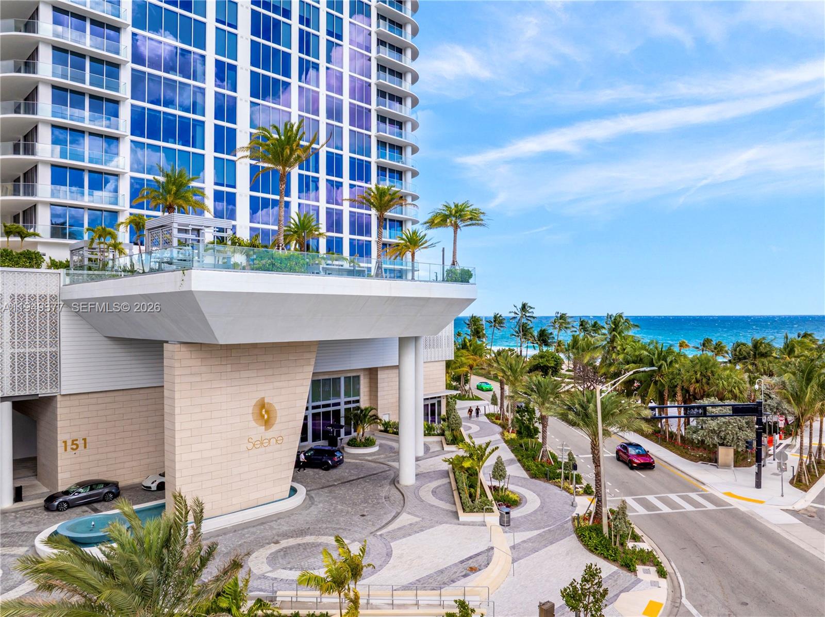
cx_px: 412
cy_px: 308
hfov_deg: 71.6
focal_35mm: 24
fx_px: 571
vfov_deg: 56.7
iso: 100
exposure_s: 1/320
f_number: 5.6
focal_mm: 12.29
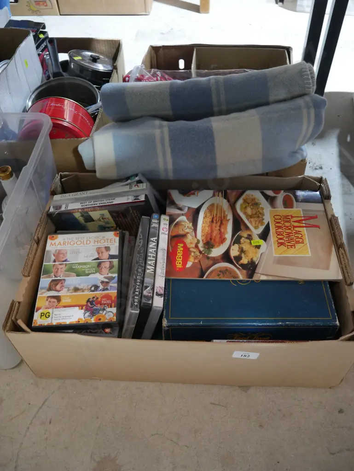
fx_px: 409
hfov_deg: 46.8
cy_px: 236
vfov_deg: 59.9
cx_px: 177
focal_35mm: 30
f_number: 3.6
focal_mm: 15
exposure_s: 1/60
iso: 2000
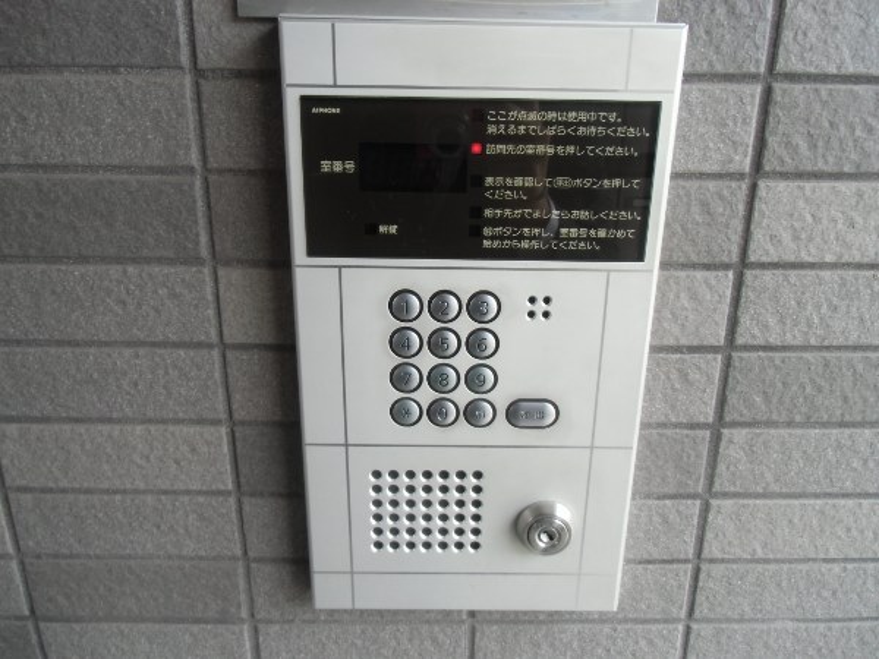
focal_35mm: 24
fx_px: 609
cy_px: 330
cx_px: 440
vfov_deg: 56.8
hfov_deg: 71.6
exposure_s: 1/125
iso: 200
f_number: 3
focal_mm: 4.24
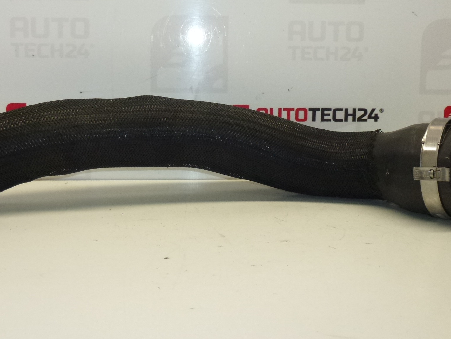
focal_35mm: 44
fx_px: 573
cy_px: 119
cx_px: 209
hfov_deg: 42.9
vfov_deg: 32.7
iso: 400
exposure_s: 1/250
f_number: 3.6
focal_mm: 5.9
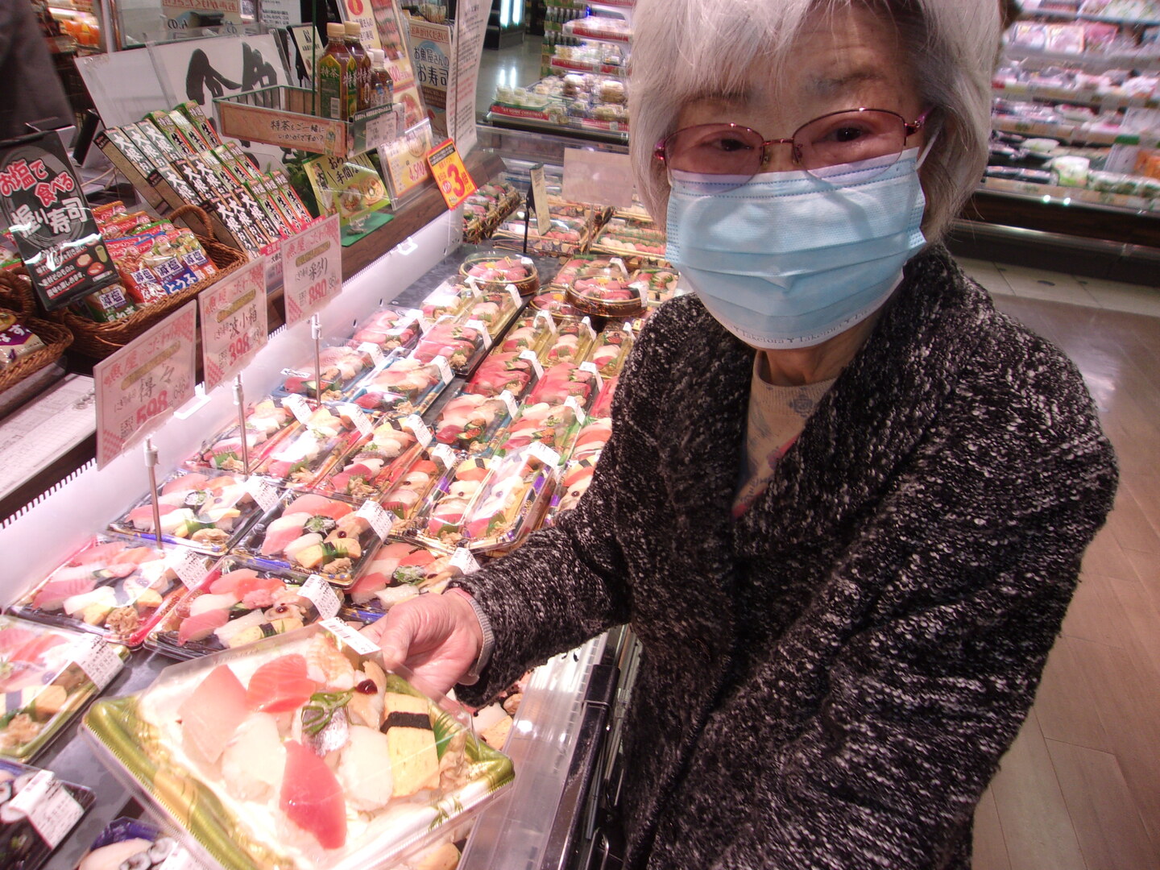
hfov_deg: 65.3
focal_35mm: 27
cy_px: 435
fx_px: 905
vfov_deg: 51.4
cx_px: 580
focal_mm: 4.9
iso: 80
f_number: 3
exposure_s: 1/50
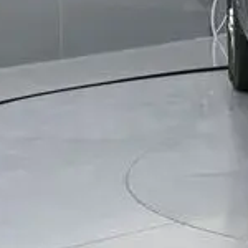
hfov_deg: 9.7
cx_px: 478
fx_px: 1373
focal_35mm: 169
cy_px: -54
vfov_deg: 10.1
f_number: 6.3
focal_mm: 19.5
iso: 800
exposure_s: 1/125
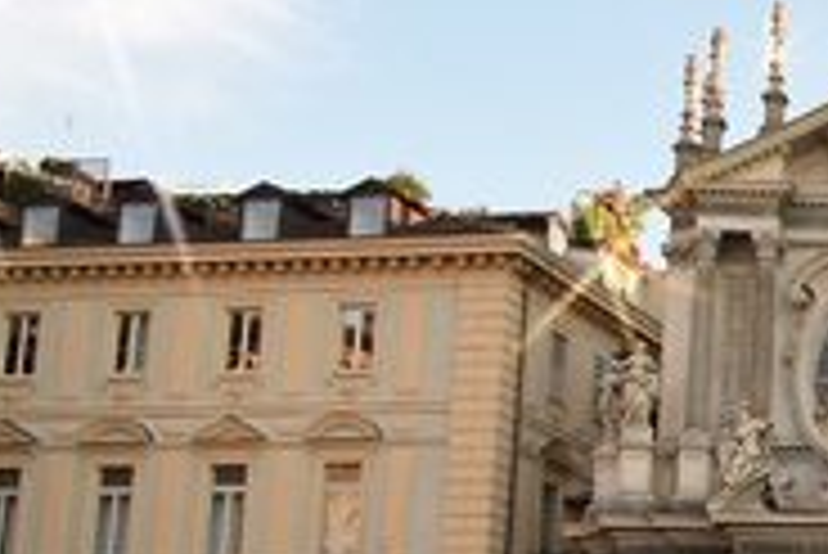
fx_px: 2026
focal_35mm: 88
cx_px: 1278
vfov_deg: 15.5
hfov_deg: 19.7
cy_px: 387
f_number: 5.6
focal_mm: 18
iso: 180
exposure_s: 1/125
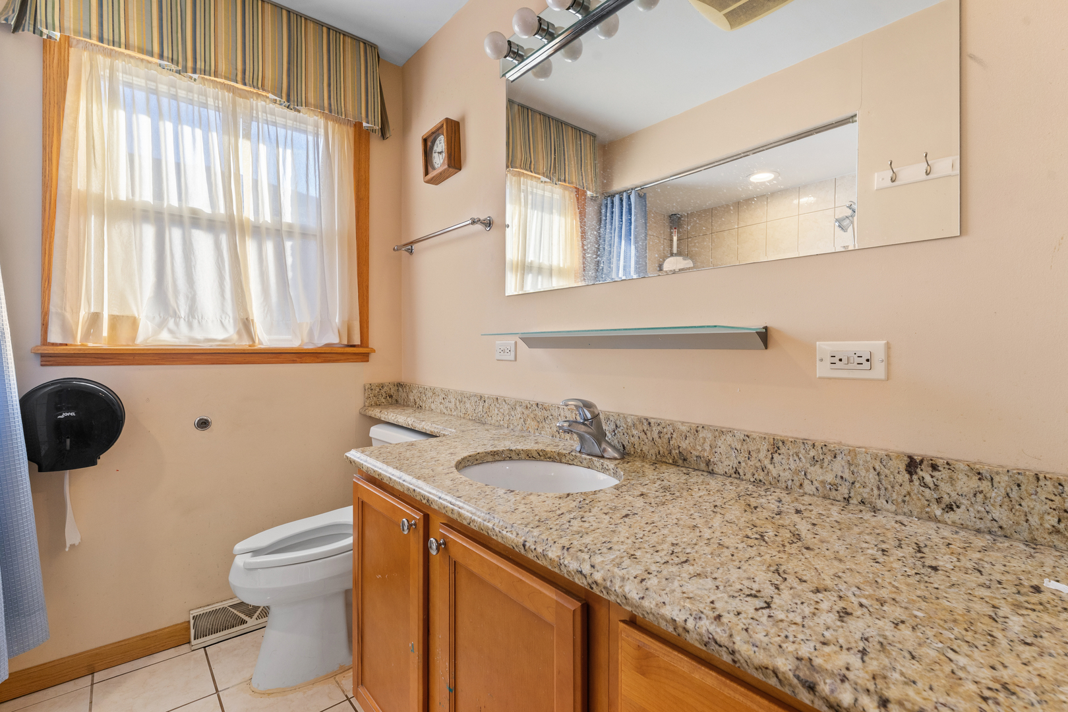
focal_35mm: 16
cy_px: 356
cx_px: 534
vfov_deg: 73.1
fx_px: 481
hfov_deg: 96.0
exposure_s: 1/30
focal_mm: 16.2
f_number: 9.5
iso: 250
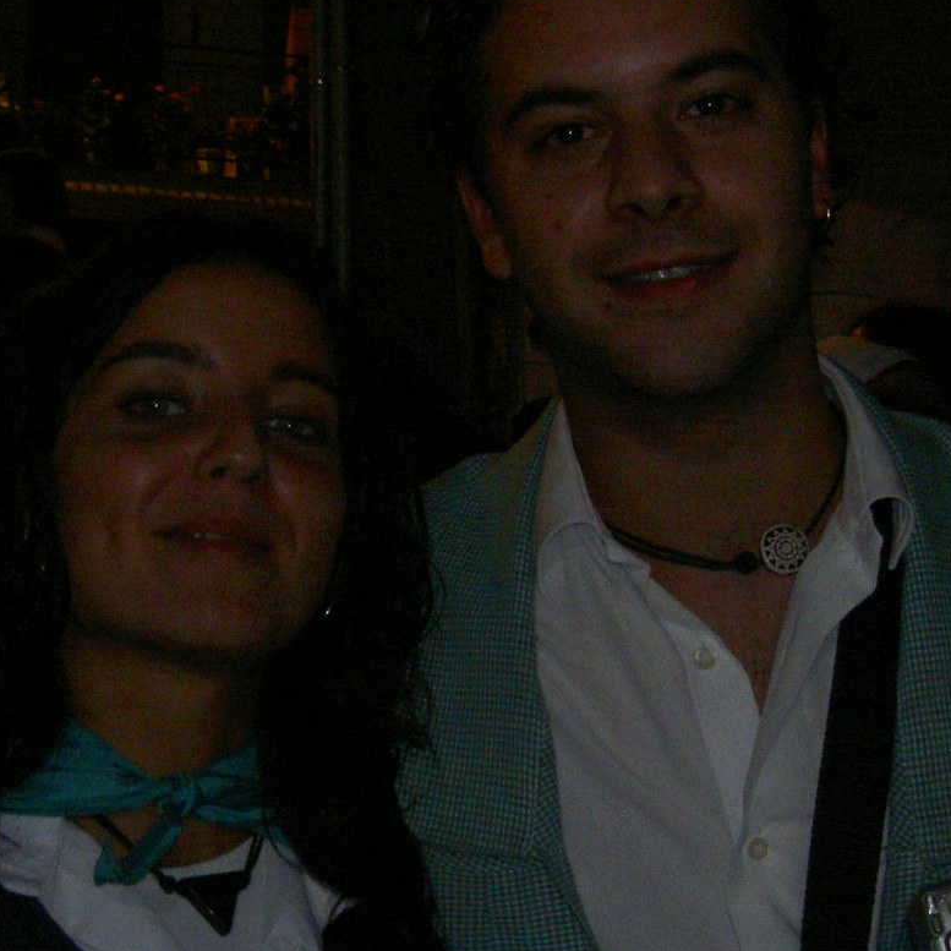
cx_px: 406
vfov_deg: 24.3
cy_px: 405
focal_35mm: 71
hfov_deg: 24.3
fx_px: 2207
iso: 100
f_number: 2.8
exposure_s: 1/59.5
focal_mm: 8
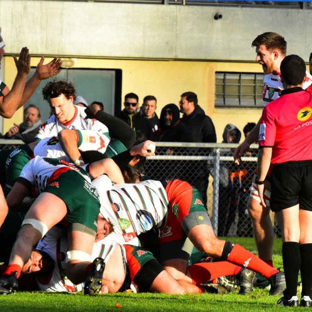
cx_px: 147
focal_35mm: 461
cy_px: 156
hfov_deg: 3.8
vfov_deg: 3.8
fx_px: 4701
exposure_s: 1/1250
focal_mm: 240
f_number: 14
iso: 2500
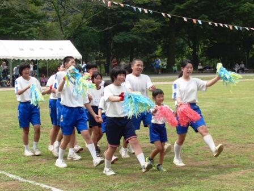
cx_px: 127
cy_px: 96
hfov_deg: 27.8
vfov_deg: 21.0
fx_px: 514
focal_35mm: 70
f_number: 4.1
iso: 100
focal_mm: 12.23
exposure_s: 1/500
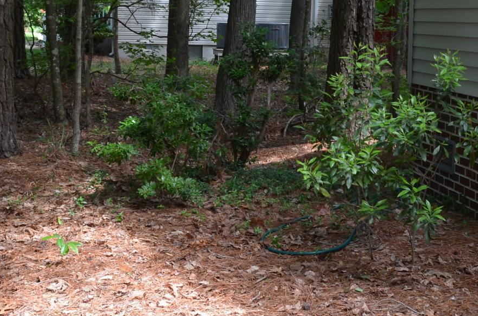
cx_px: 304
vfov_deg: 17.5
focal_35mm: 77
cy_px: 82
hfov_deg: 26.3
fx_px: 1020
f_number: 5.6
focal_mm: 22
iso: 360
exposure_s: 1/125
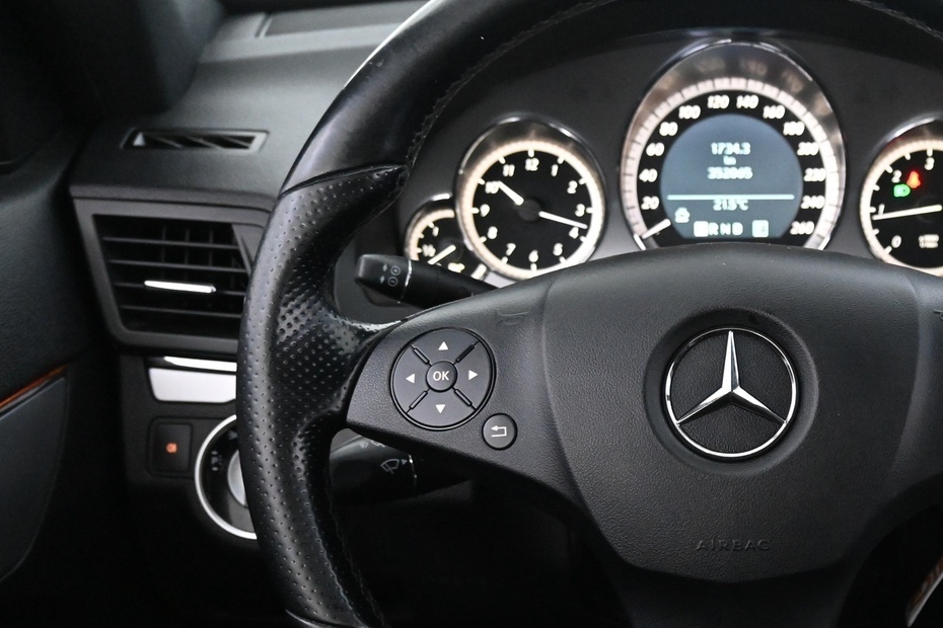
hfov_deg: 35.3
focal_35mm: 55
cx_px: 731
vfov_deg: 24.6
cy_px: 405
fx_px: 1437
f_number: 4
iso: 5000
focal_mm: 21
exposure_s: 1/30
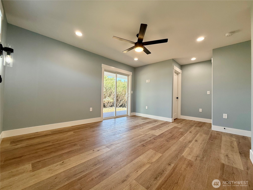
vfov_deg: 85.7
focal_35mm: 14
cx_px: 126
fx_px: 102
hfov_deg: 102.1
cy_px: 95
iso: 100
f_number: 2.2
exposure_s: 1/120
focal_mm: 2.22
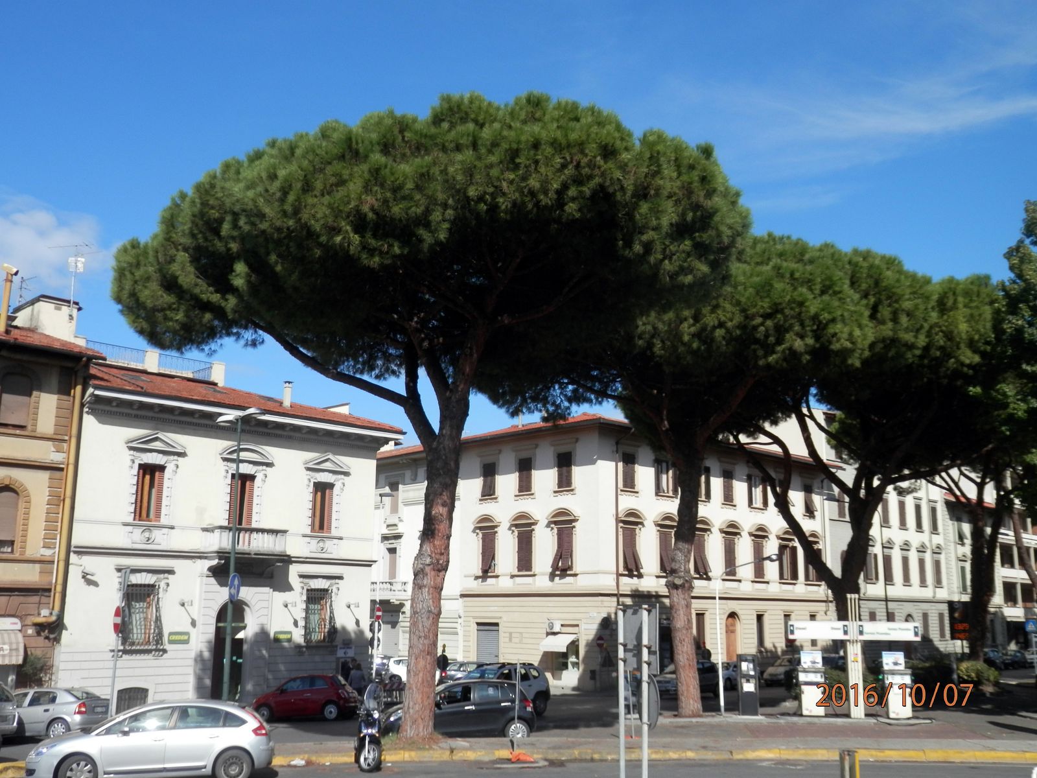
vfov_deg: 42.9
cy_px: 389
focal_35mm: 33
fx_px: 989
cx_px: 518
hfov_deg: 55.4
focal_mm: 6
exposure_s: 1/125
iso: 80
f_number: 9.7
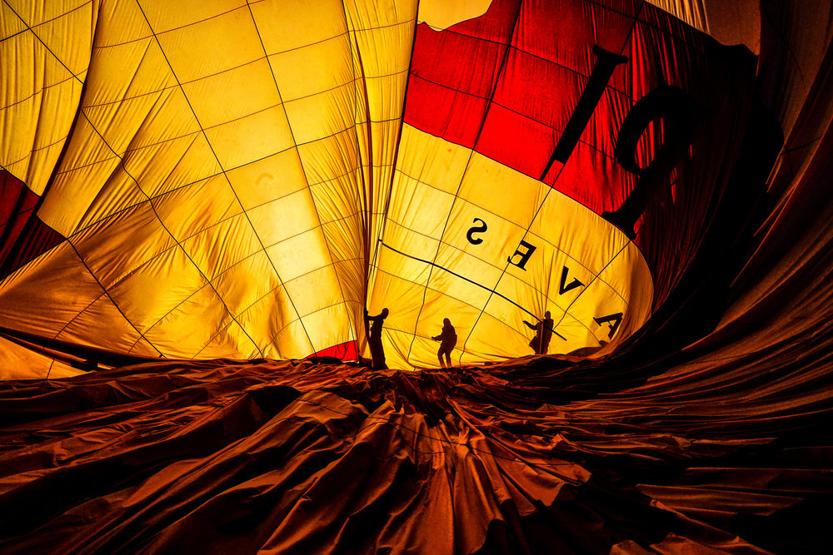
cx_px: 416
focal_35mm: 16
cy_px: 278
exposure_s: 1/1600
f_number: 14
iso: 640
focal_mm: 16
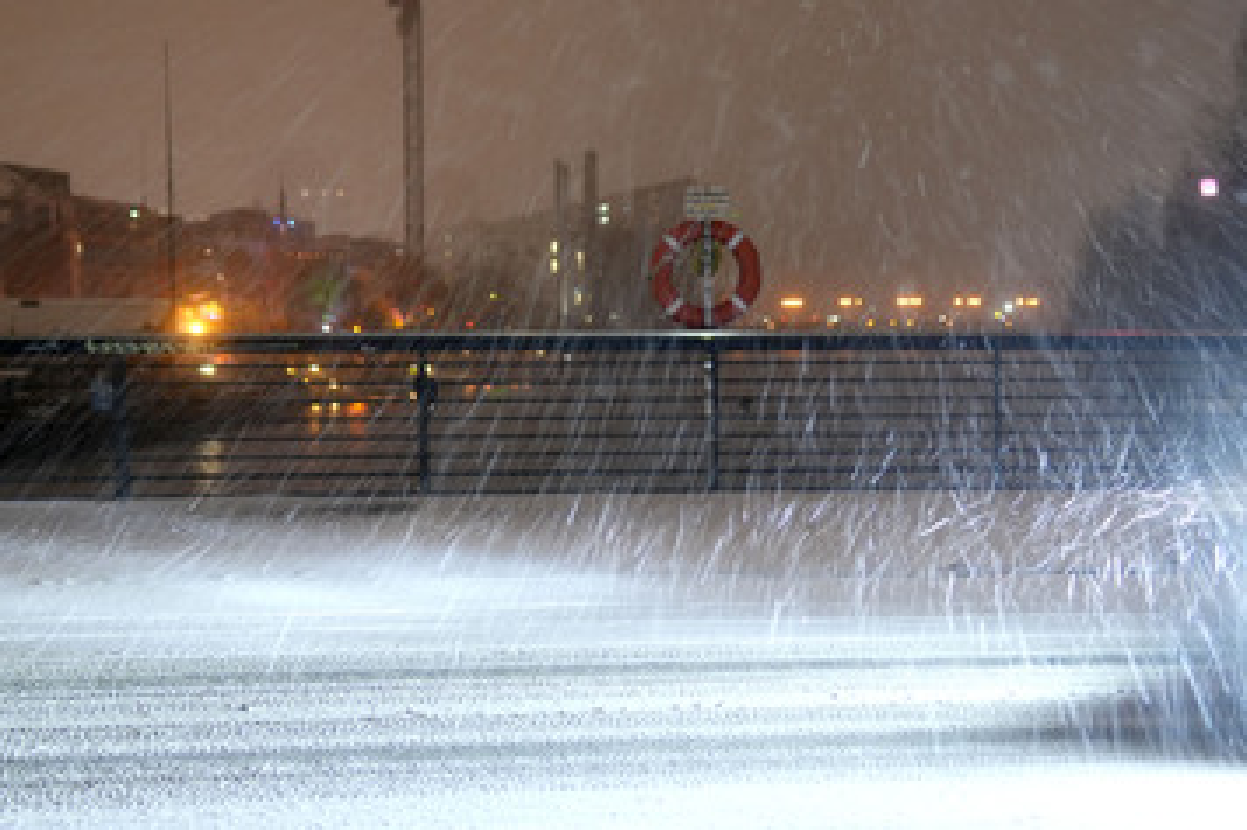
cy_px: 357
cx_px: 720
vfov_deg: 23.7
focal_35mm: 57
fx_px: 1973
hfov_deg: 35.0
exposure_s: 1/15
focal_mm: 30
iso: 640
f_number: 1.6
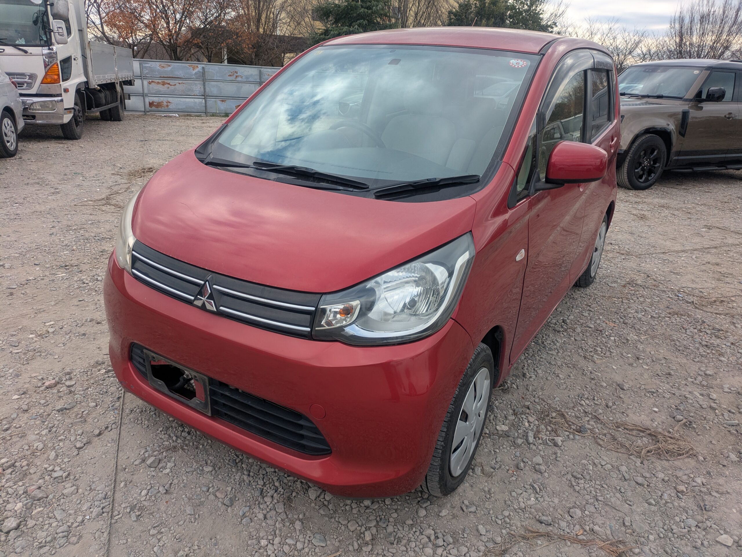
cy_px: 278
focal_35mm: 25
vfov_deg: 54.9
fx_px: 536
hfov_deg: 69.4
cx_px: 371
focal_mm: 5.43
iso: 42
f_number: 1.89
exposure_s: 1/911
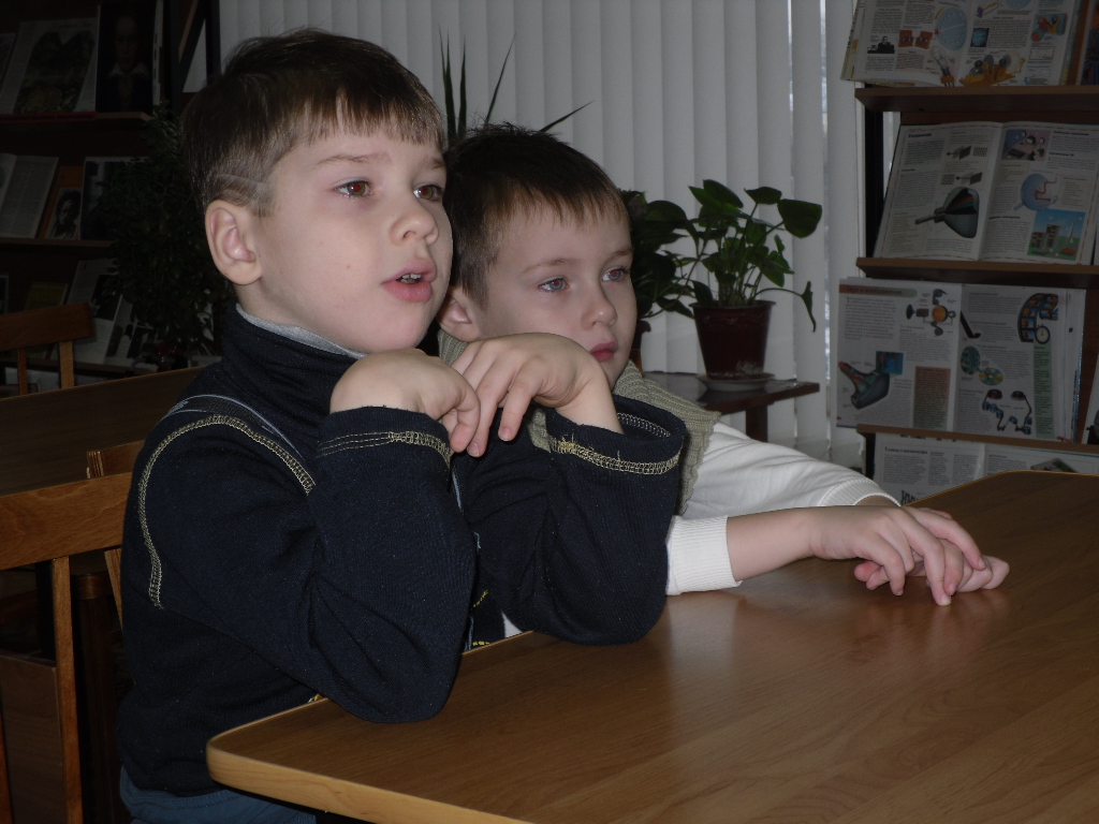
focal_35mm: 86
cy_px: 412
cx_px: 550
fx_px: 2730
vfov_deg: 17.2
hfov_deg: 22.8
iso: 80
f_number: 4.3
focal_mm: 12.16
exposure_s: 1/56
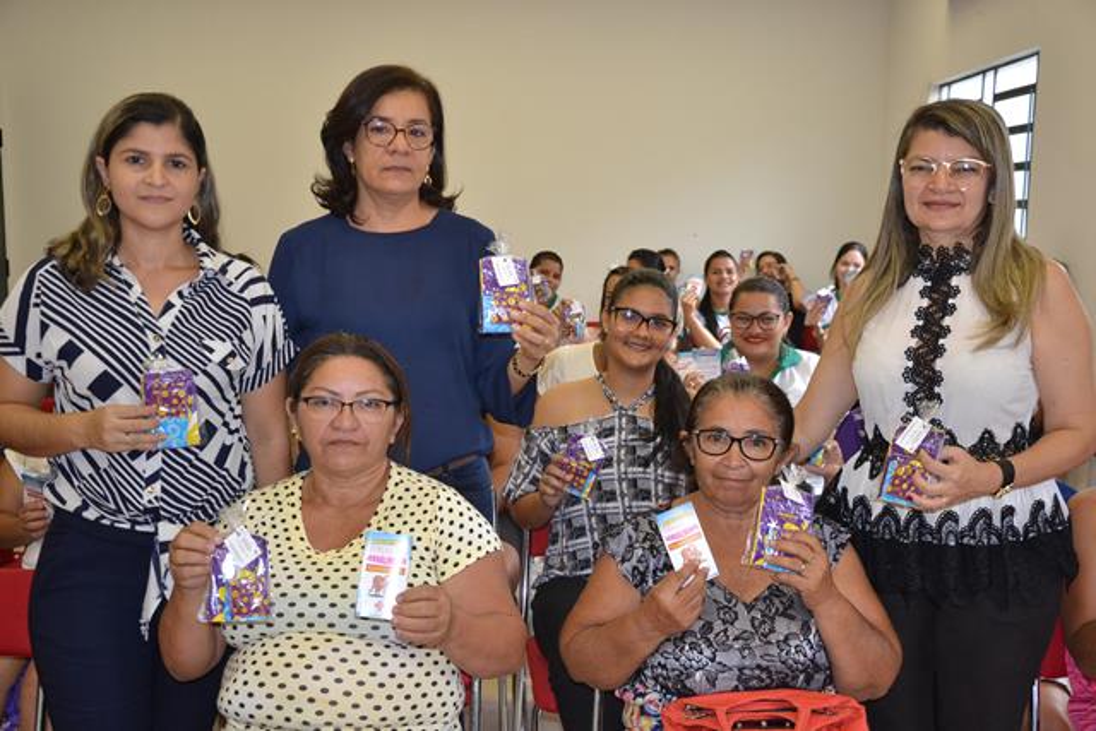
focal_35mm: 38
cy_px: 366
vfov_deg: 35.5
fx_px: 1142
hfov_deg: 51.3
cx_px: 548
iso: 800
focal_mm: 25
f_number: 4
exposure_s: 1/125
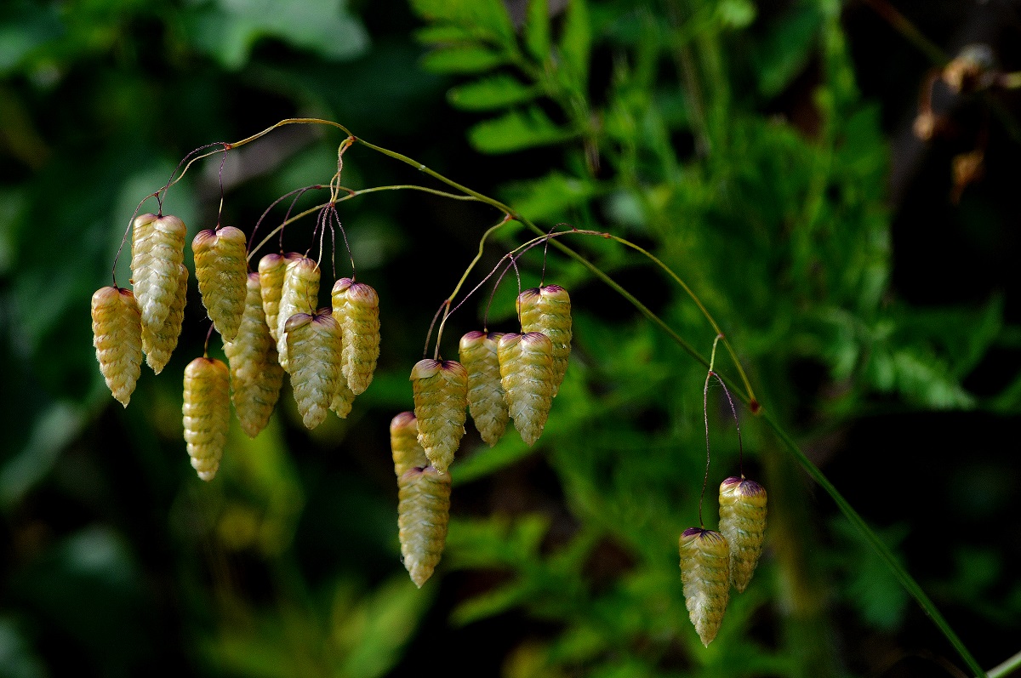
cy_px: 339
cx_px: 510
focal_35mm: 390
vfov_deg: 3.5
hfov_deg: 5.3
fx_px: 11047
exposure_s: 1/320
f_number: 10
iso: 400
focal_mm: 260
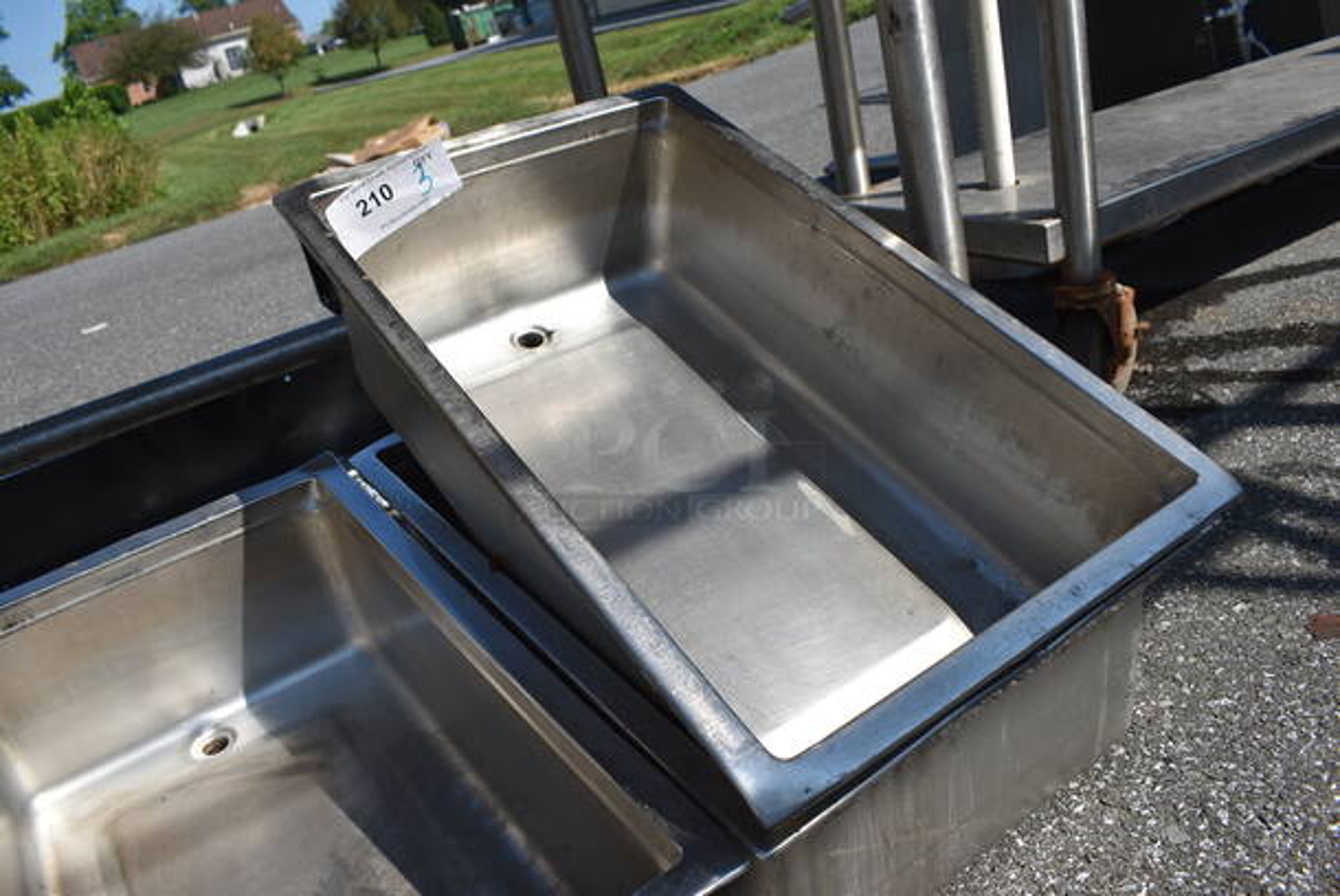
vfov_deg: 48.0
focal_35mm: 27
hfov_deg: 67.3
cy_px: 448
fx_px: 1006
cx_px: 670
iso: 200
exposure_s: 1/800
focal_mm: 18
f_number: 9
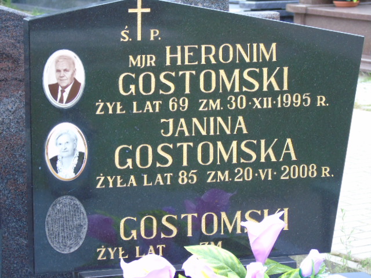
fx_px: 1522
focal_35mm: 142
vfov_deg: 10.4
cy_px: 139
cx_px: 186
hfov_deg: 13.9
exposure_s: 1/125
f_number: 4.7
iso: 320
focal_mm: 25
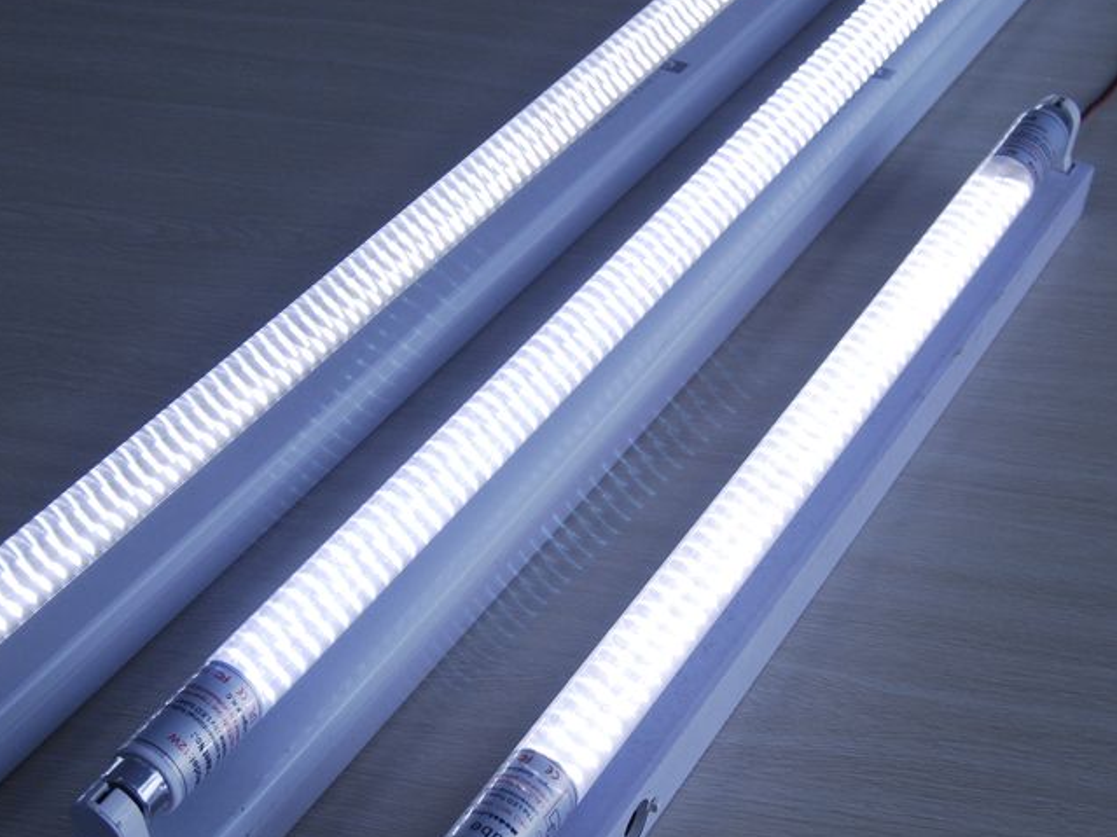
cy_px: 492
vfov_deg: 20.5
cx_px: 491
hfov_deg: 27.1
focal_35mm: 72
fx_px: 2316
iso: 400
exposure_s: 1/125
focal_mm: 31
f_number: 5.6
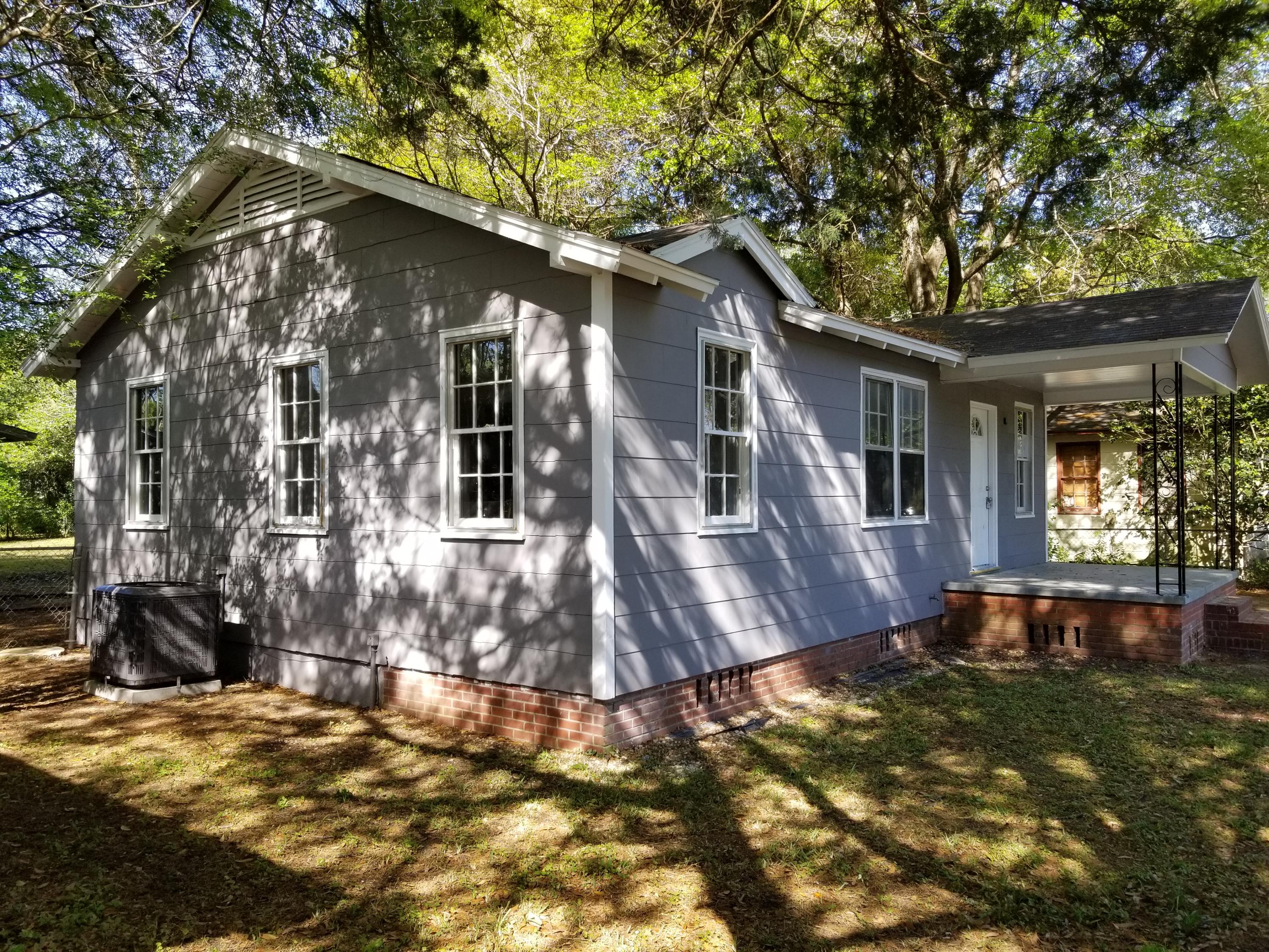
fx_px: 953
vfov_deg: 53.1
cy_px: 476
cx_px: 634
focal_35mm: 26
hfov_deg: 67.3
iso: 50
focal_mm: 4.25
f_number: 1.7
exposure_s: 1/413
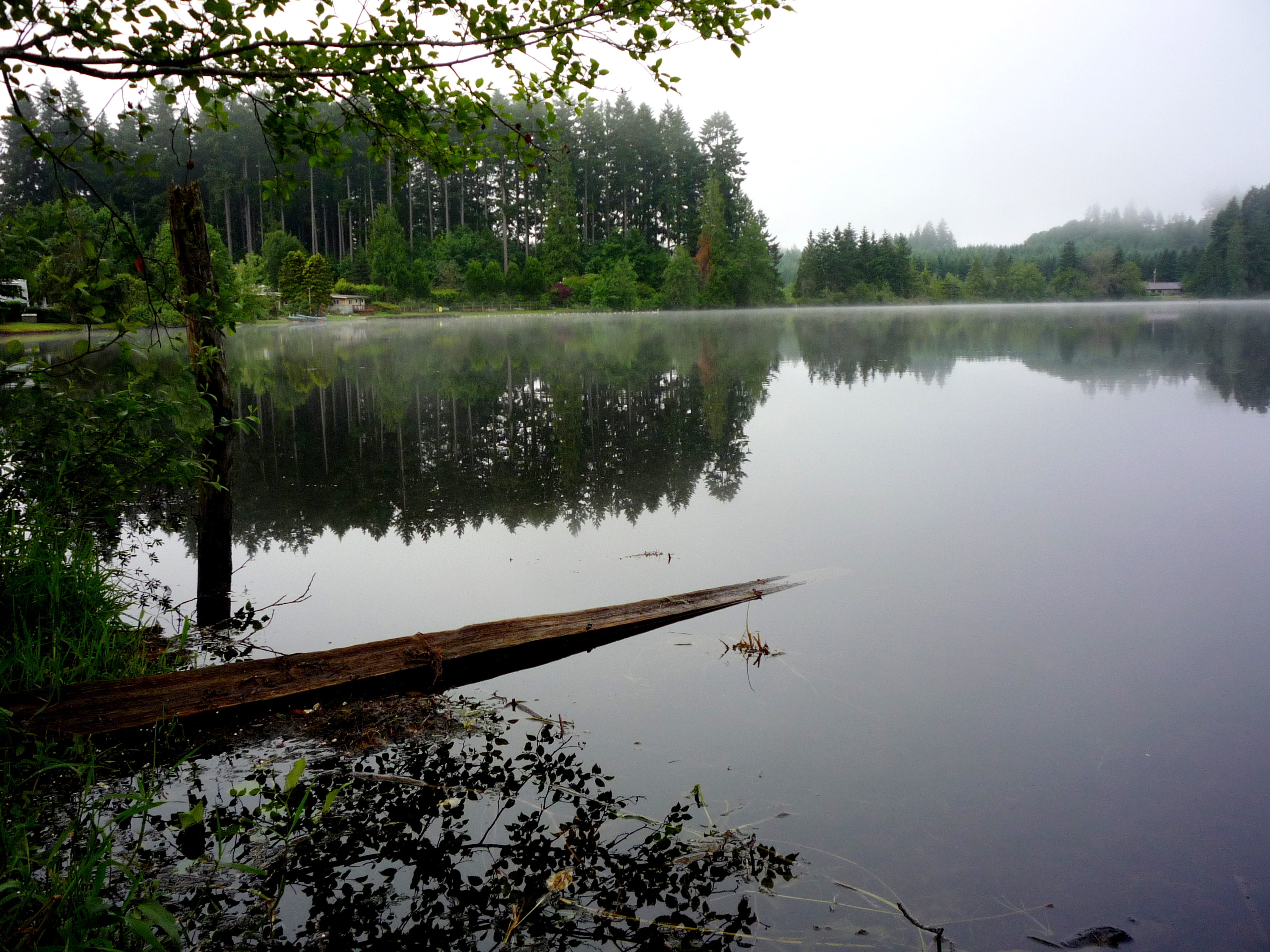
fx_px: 1174
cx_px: 635
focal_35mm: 32
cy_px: 476
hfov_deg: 56.8
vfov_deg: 44.2
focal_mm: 5.2
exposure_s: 1/400
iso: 100
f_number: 3.3
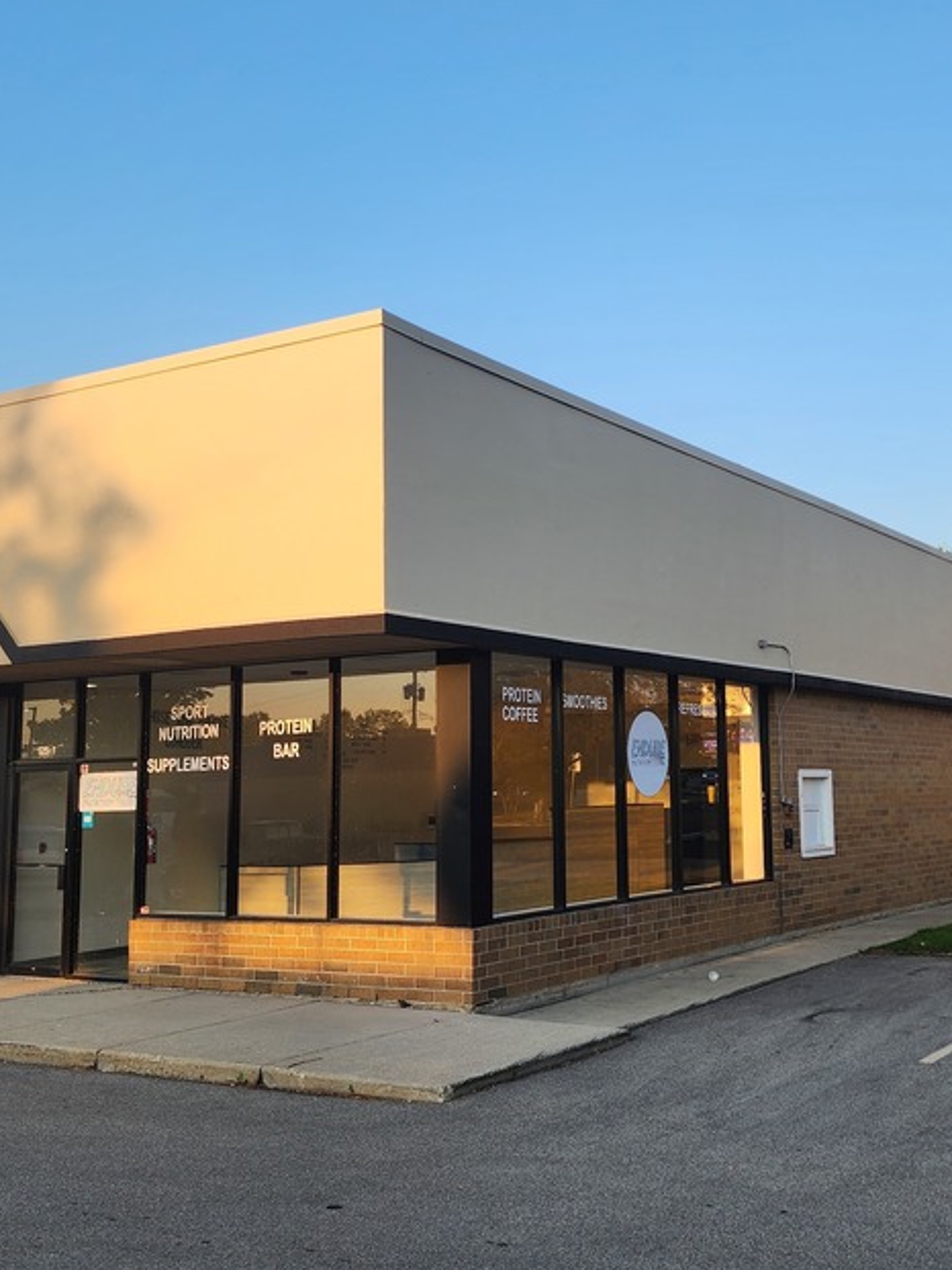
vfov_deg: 46.8
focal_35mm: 40
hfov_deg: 35.7
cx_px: 617
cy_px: 626
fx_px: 1466
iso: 12
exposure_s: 1/272
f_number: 1.8
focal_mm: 6.4
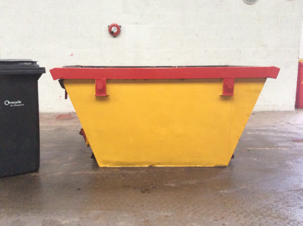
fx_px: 332
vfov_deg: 37.6
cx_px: 140
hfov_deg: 49.0
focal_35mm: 38
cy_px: 113
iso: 320
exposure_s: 1/15
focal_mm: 3.3
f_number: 2.4
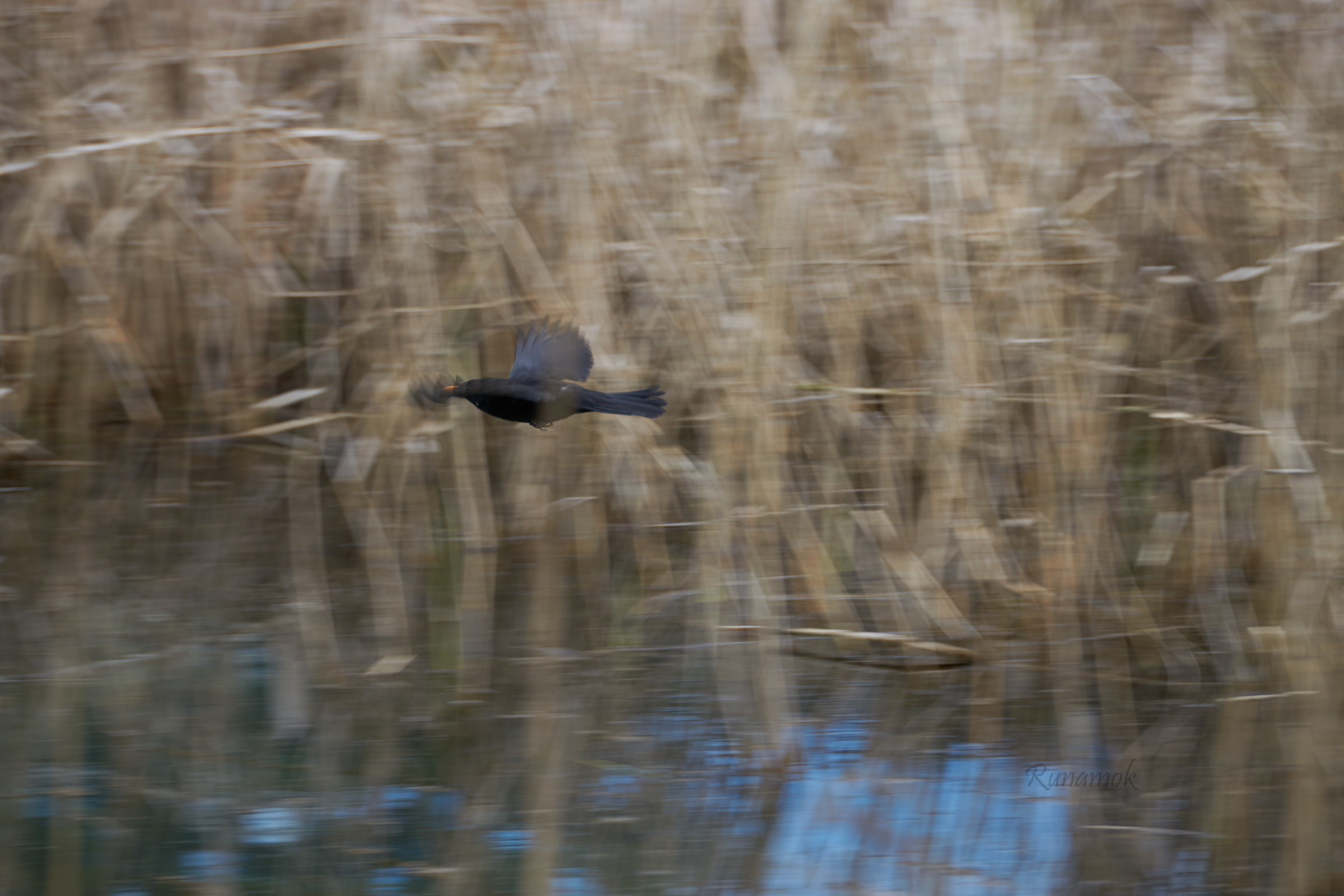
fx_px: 11199
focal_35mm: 300
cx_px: 672
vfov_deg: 4.6
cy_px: 448
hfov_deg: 6.9
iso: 100
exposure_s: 1/250
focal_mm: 200
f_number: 6.3
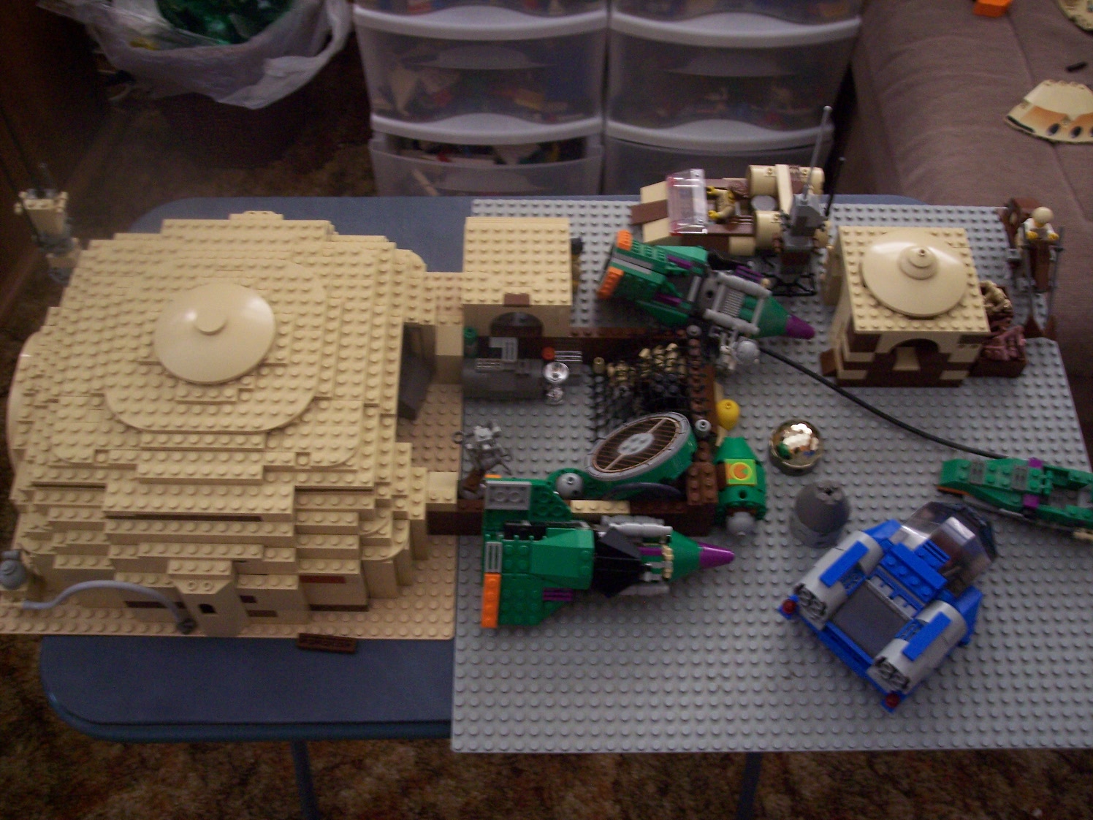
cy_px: 410
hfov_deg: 47.9
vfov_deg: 36.8
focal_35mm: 39
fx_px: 1231
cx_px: 546
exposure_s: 1/8
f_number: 3.4
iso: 200
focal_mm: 8
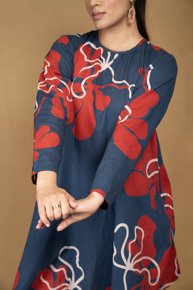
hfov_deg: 20.3
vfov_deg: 30.1
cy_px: 145
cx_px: 96
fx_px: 539
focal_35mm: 67
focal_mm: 67
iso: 200
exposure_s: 1/100
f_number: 4.5
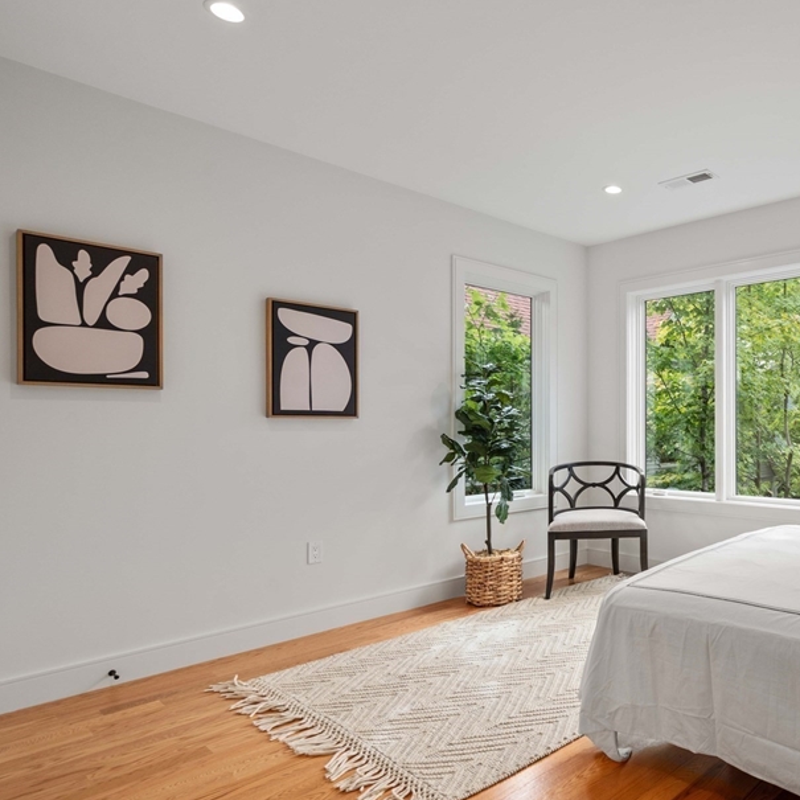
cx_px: 661
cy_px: 421
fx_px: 601
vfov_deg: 67.2
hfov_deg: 60.7
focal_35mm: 23
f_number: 7.1
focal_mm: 16
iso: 320
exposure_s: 1/25
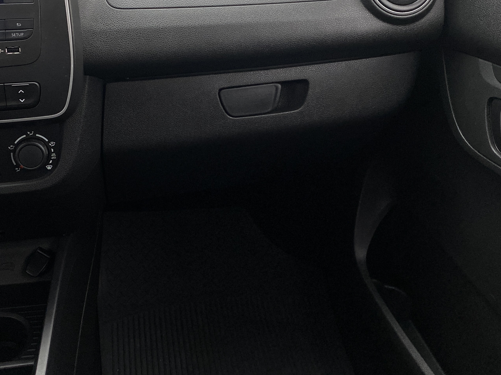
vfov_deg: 34.6
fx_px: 593
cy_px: 105
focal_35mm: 41
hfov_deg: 45.5
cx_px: 199
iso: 400
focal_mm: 4.25
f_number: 1.8
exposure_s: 1/60
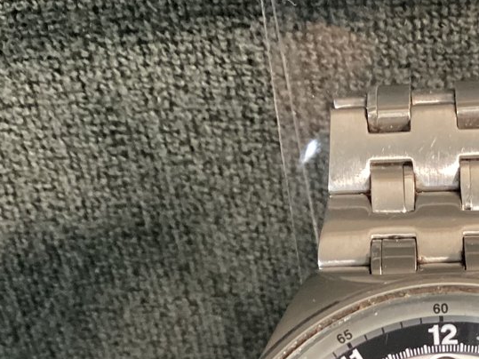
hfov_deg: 21.4
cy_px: 487
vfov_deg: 16.0
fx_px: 1204
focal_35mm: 87
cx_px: 527
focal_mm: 3.3
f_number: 2.4
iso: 400
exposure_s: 1/40
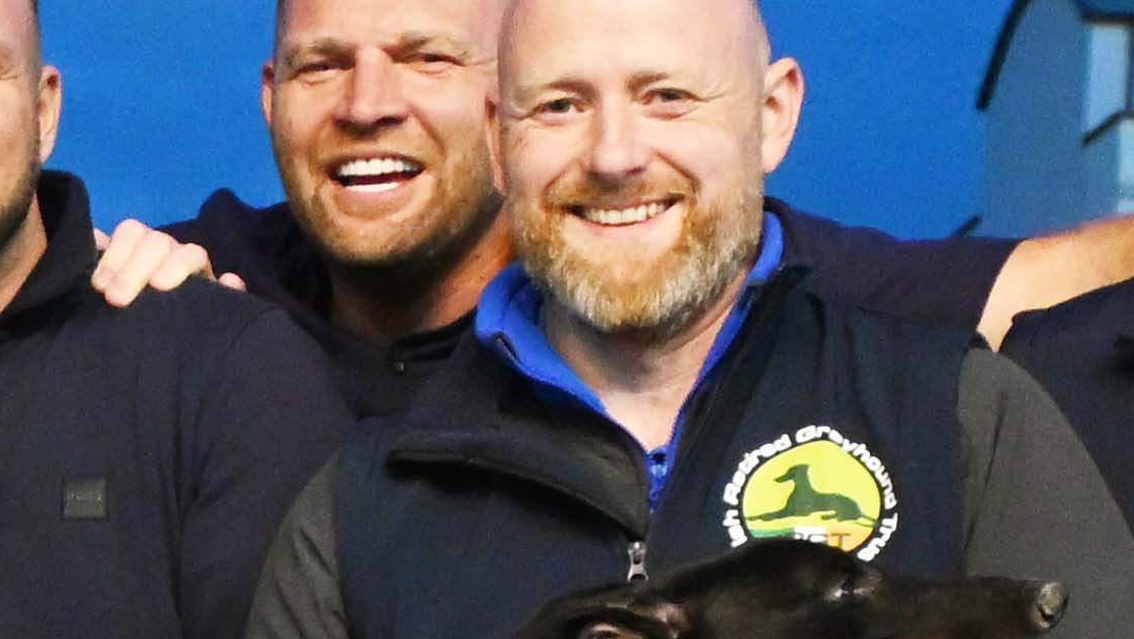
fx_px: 6506
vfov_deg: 5.5
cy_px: 1421
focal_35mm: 216
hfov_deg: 9.8
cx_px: -183
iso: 2800
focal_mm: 27.5
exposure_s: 1/125
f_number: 4.5
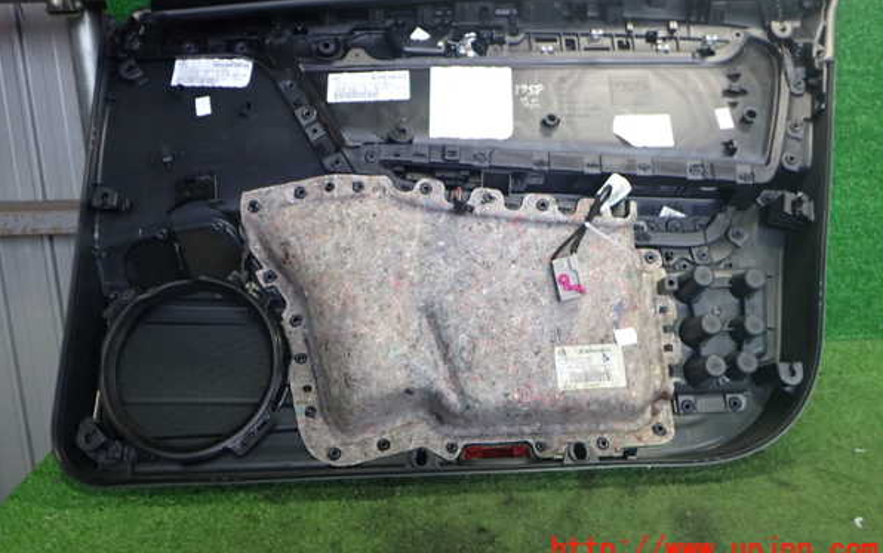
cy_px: 236
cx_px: 442
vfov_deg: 39.4
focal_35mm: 32
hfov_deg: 59.6
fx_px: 770
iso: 200
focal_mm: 5.4
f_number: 2.3
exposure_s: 1/30
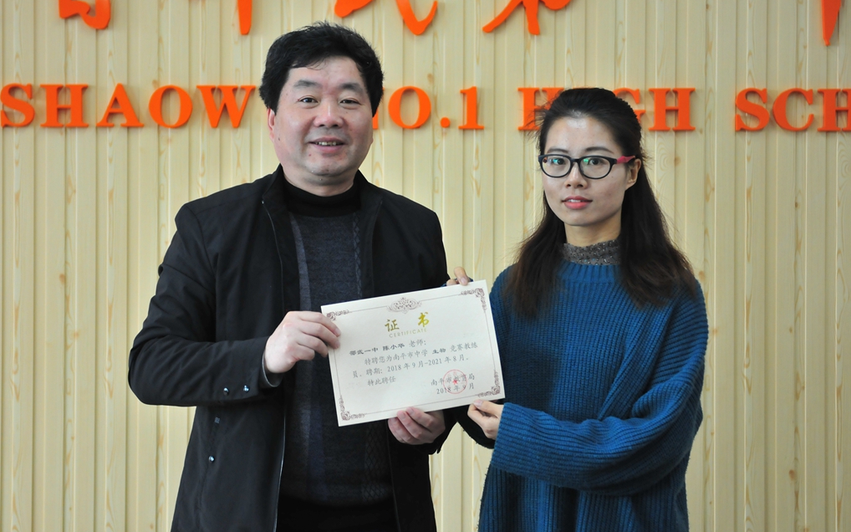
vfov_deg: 15.4
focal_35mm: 85
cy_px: 248
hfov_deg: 24.5
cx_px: 426
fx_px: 1960
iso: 800
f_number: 2.8
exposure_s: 1/125
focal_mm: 55
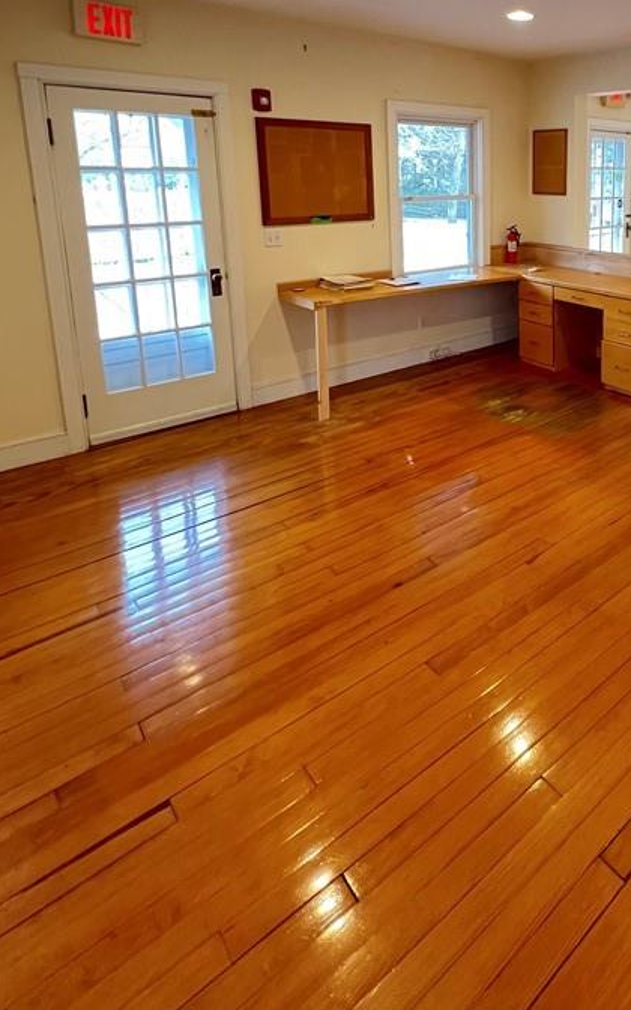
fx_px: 578
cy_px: 277
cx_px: 548
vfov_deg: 77.3
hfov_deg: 51.6
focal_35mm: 21
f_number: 1.8
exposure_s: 1/60
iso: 500
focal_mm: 1.57
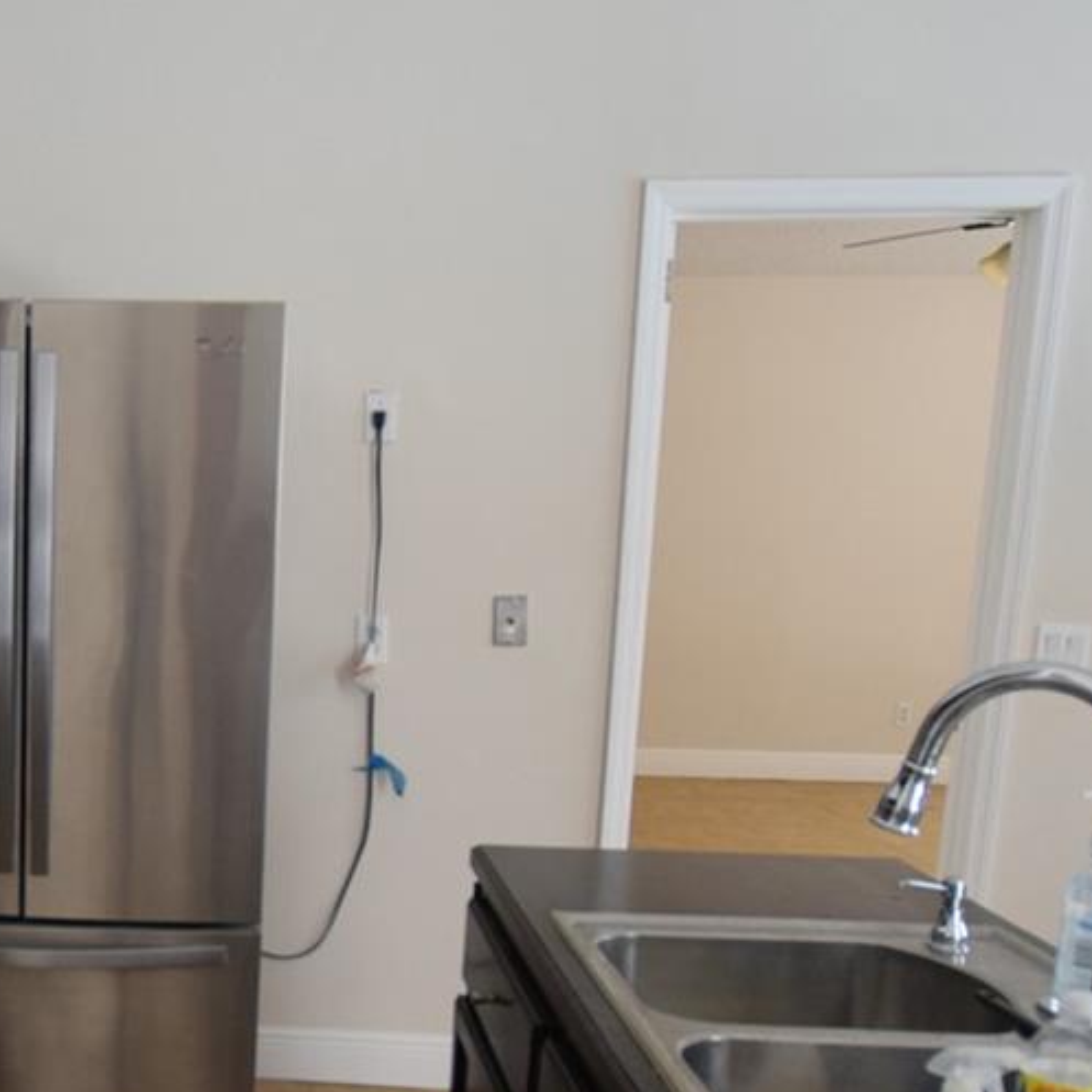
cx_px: 35
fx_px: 1463
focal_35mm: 41
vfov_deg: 39.9
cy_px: 813
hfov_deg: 37.2
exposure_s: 1/60
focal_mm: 10
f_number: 4
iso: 640
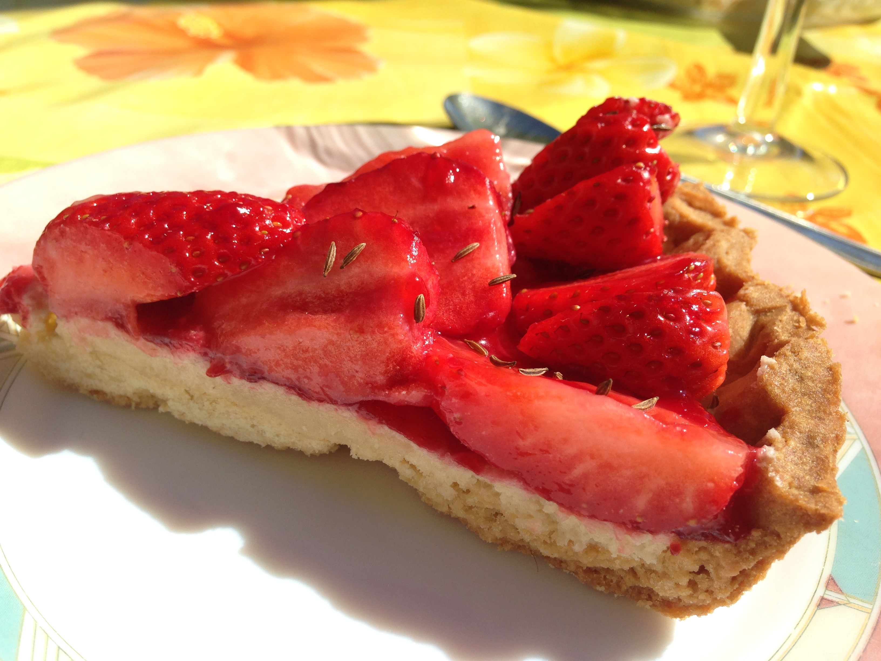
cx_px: 440
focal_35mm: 33
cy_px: 330
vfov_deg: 42.9
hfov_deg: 55.4
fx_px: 840
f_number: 2.4
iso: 50
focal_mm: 4.12
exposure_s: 1/1642
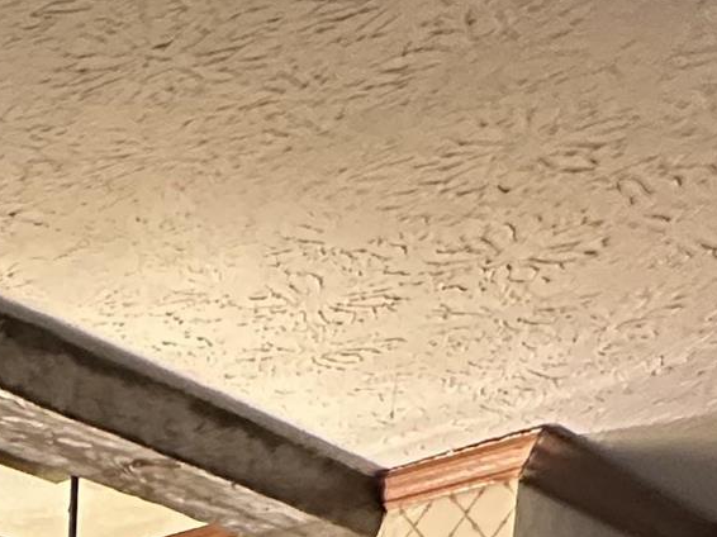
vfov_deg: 13.9
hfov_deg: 19.6
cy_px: 1269
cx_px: -545
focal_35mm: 76
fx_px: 1574
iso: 640
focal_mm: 2.22
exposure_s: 1/60
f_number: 2.2
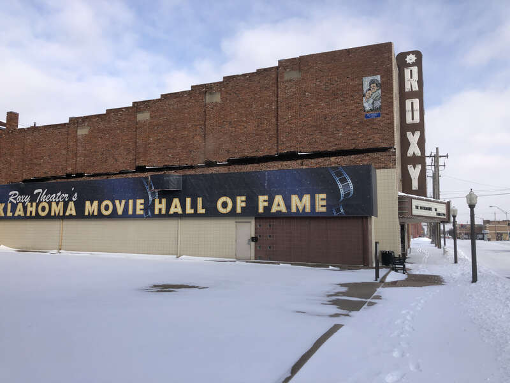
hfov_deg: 63.4
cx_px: 255
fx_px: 413
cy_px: 192
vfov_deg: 49.7
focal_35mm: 28
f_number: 1.8
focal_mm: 3.99
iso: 20
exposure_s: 1/1715
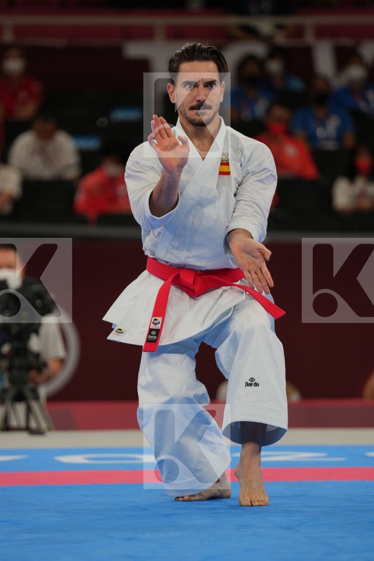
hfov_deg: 4.8
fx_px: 4456
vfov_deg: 7.2
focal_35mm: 286
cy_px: 280
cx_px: 187
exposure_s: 1/500
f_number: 2.8
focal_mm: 191
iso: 200
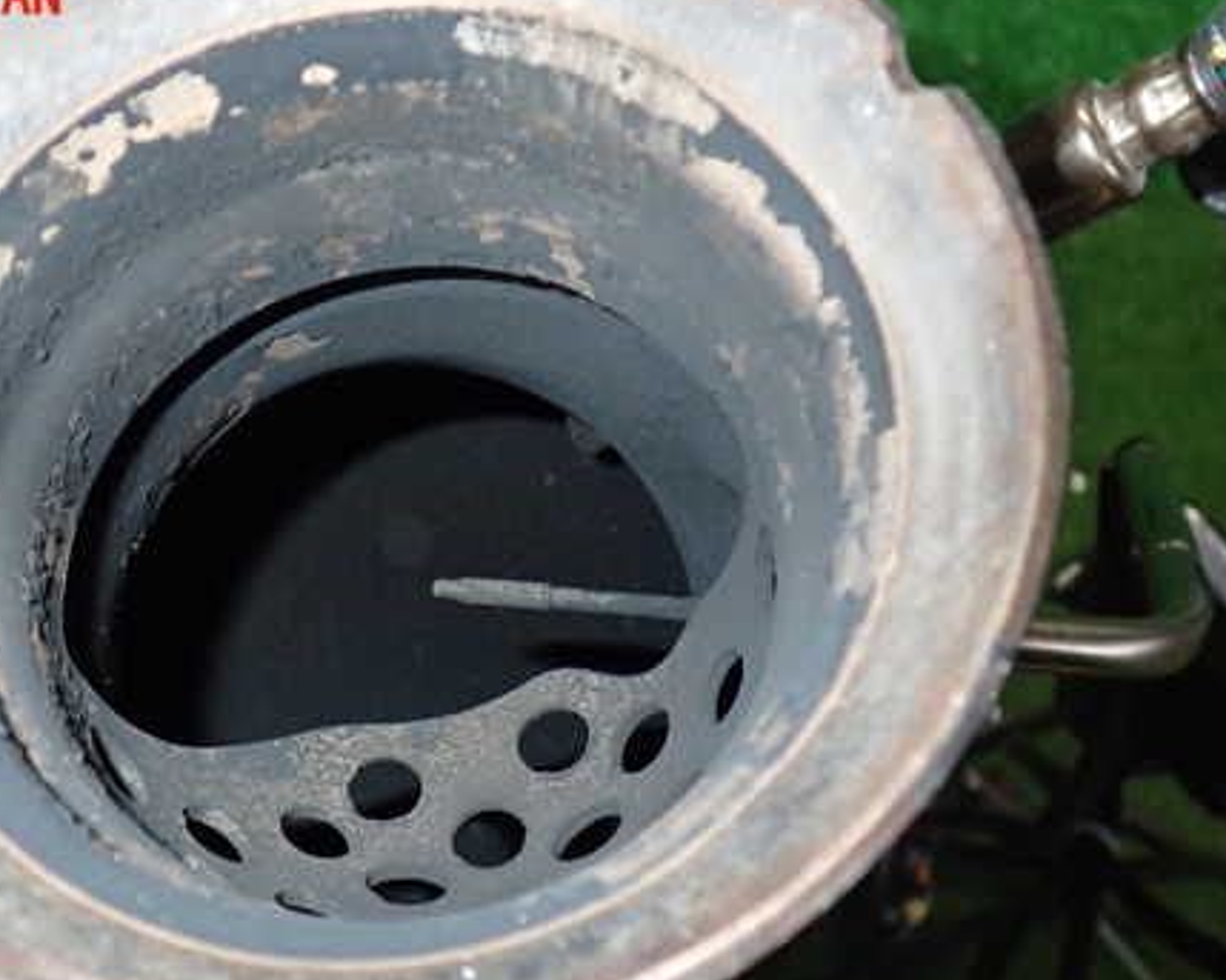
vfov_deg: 36.3
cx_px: 400
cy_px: 603
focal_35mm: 41
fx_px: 1487
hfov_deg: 44.1
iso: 500
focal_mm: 5.4
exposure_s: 1/30
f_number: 6.3
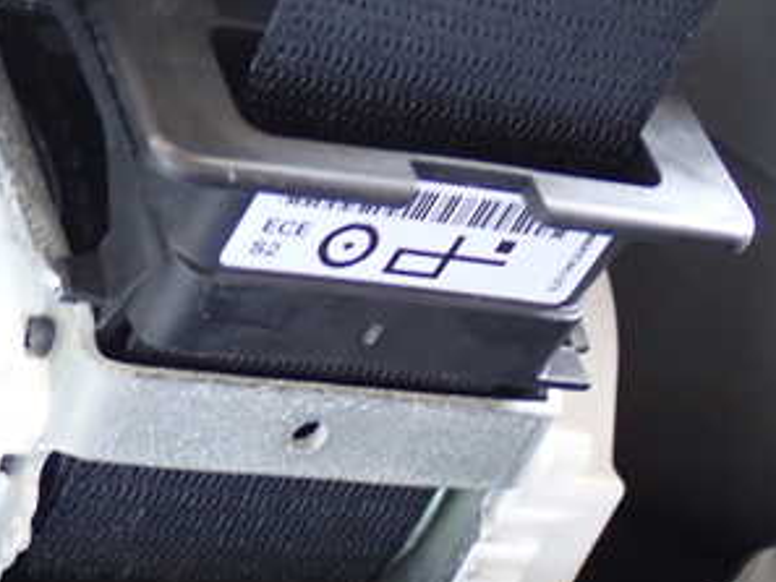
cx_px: 146
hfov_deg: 16.7
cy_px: 436
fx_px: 2624
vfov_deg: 12.6
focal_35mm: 117
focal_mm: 10.35
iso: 800
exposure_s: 1/15
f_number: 3.5
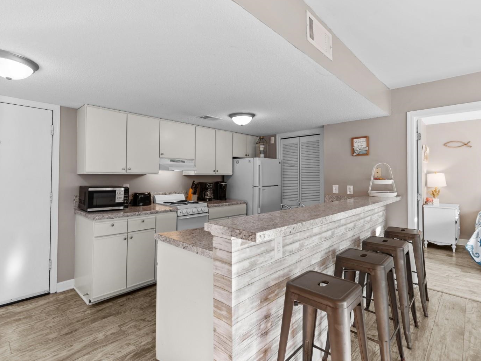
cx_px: 219
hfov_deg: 90.8
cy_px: 173
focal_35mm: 17
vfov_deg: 74.7
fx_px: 236
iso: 100
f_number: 4.5
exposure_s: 1/10
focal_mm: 10
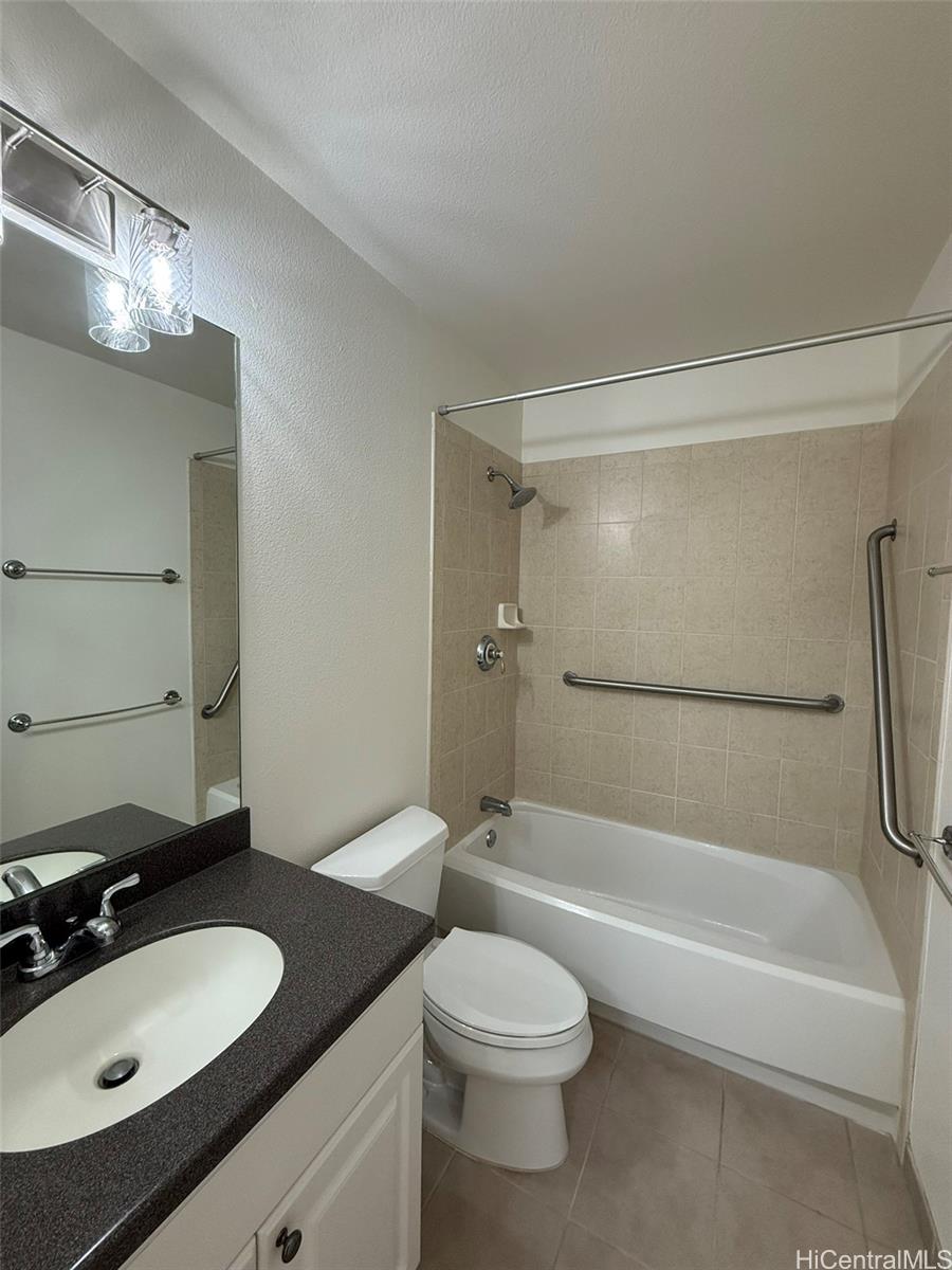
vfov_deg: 102.1
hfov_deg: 85.7
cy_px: 635
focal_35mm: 14
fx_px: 513
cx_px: 476
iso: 200
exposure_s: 1/120
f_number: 2.2
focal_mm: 2.22
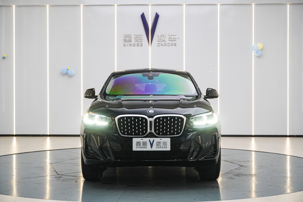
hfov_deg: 35.9
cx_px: 152
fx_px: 467
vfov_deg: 24.4
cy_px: 101
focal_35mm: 56
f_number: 6.3
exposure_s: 1/80
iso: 1000
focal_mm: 37
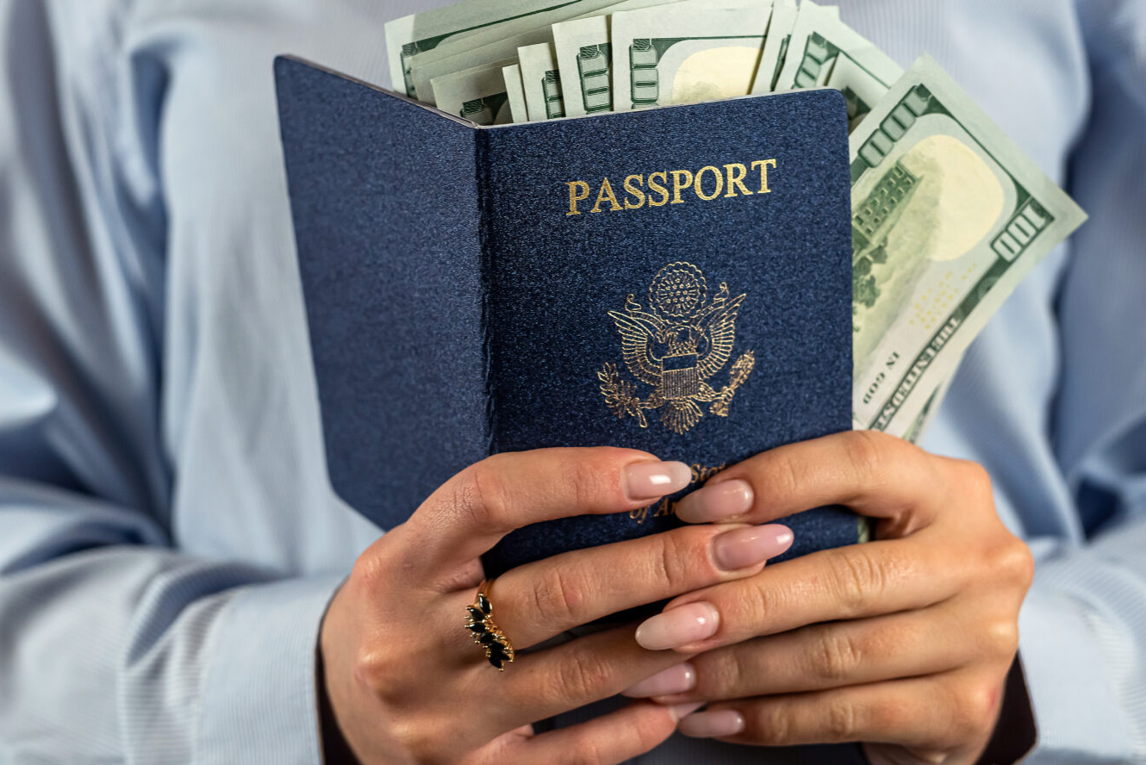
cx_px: 520
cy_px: 320
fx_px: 2452
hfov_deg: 26.3
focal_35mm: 77
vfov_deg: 17.7
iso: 320
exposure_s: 1/200
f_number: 3.5
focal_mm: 50
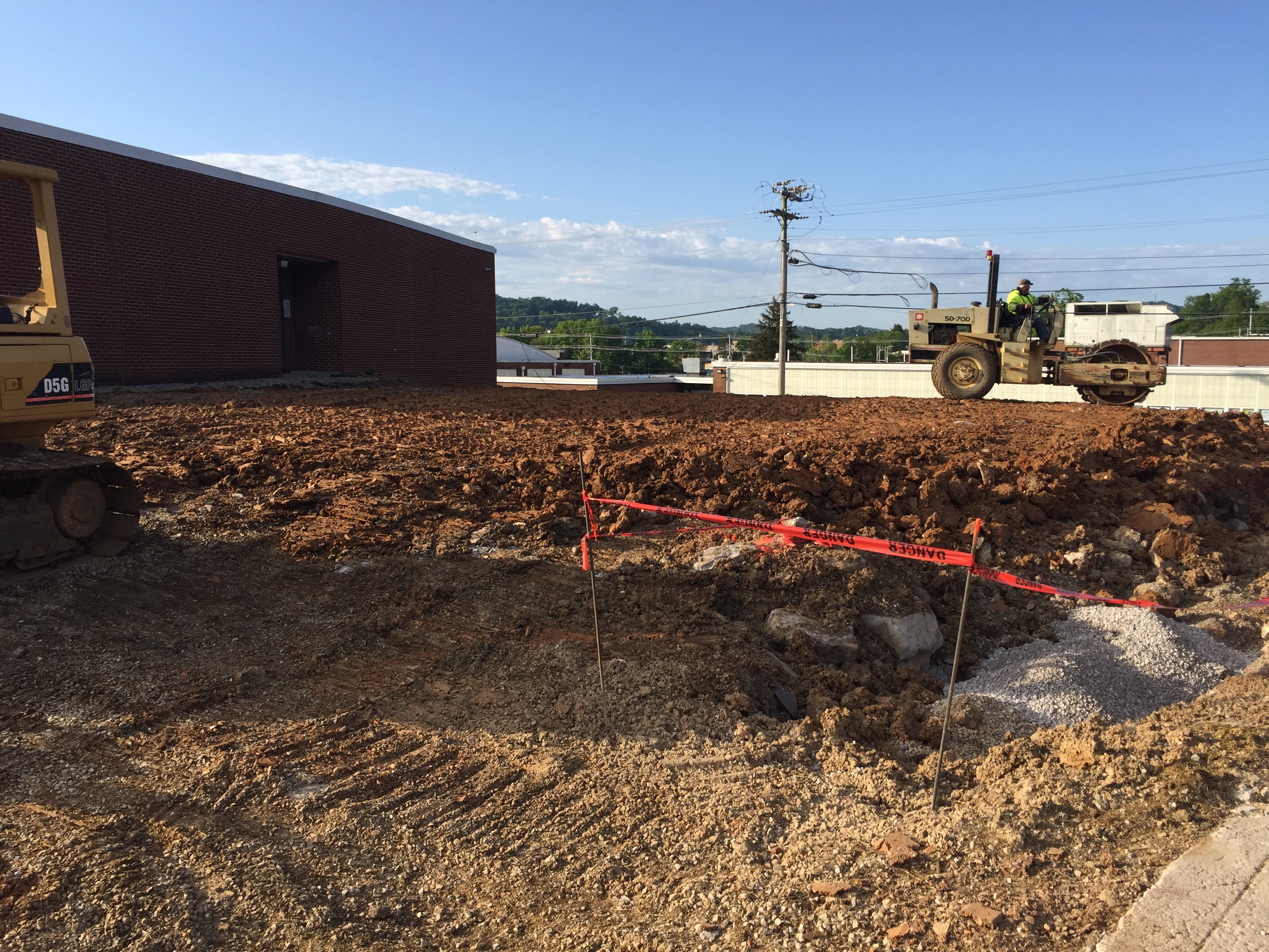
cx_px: 634
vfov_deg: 48.2
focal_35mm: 29
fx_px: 1063
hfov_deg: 61.7
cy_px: 476
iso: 32
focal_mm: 4.15
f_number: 2.2
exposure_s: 1/1236
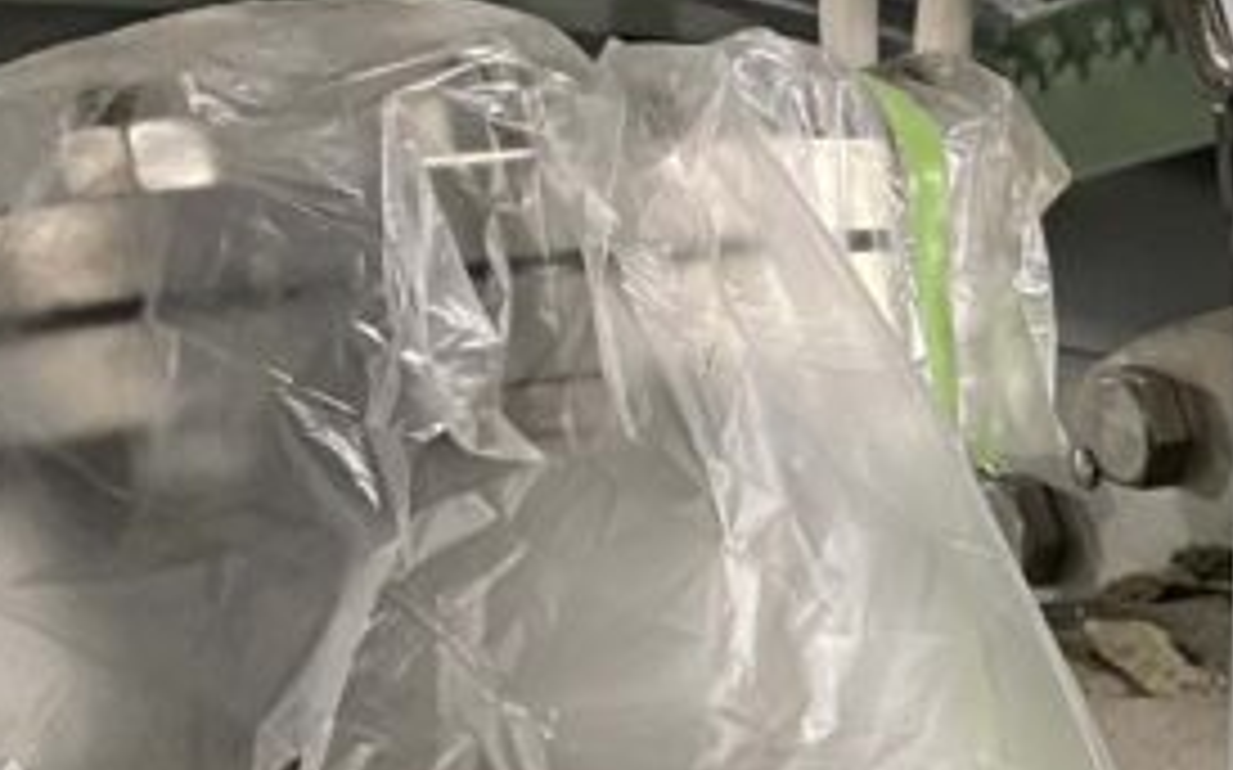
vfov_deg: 11.9
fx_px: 3460
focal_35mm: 103
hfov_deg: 17.6
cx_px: 1984
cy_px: 1315
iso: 500
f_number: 1.8
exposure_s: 1/50
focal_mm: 4.25
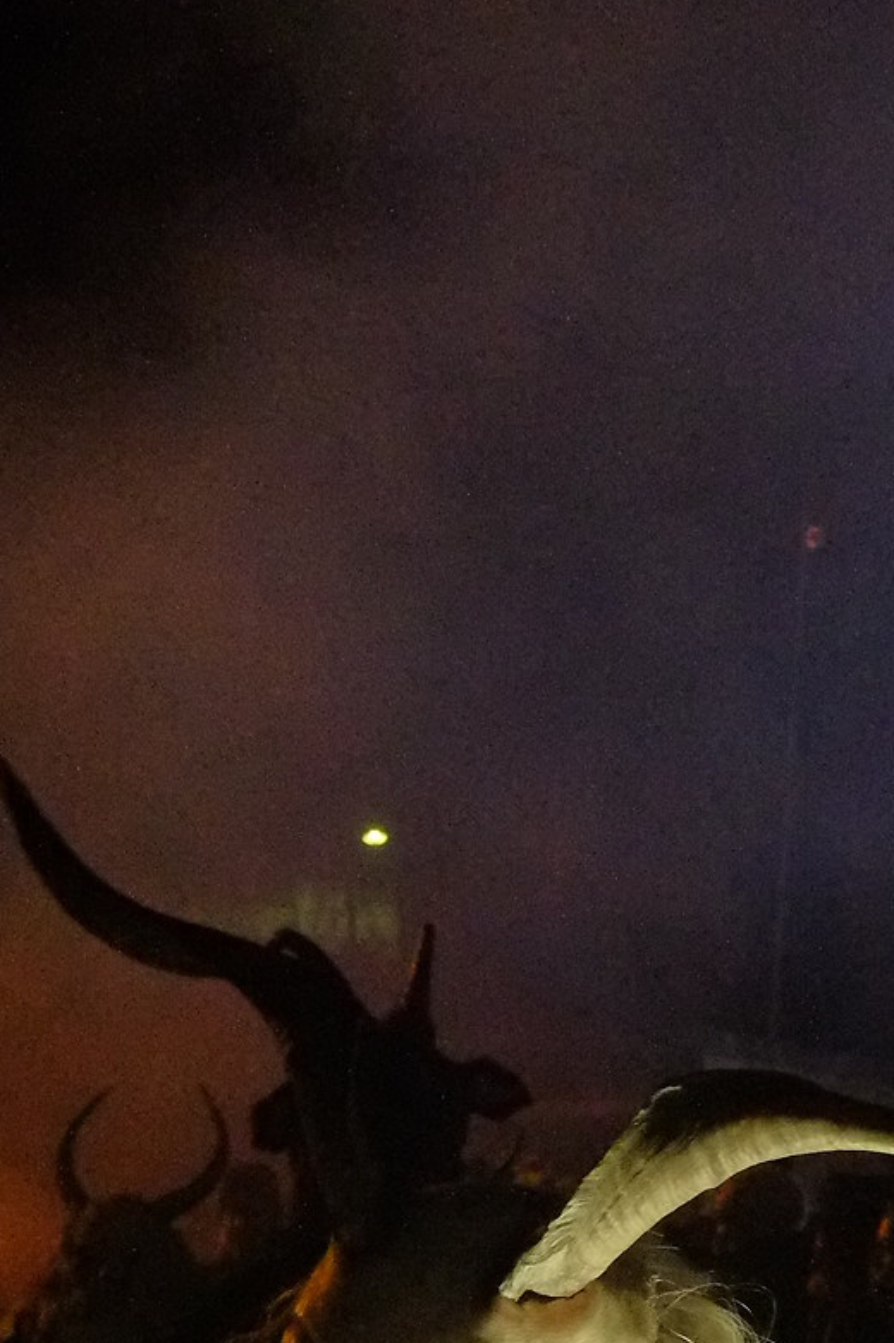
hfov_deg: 16.4
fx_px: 3094
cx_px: 633
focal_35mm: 83
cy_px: 1434
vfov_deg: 23.2
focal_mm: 18
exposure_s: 1/160
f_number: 4
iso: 6400
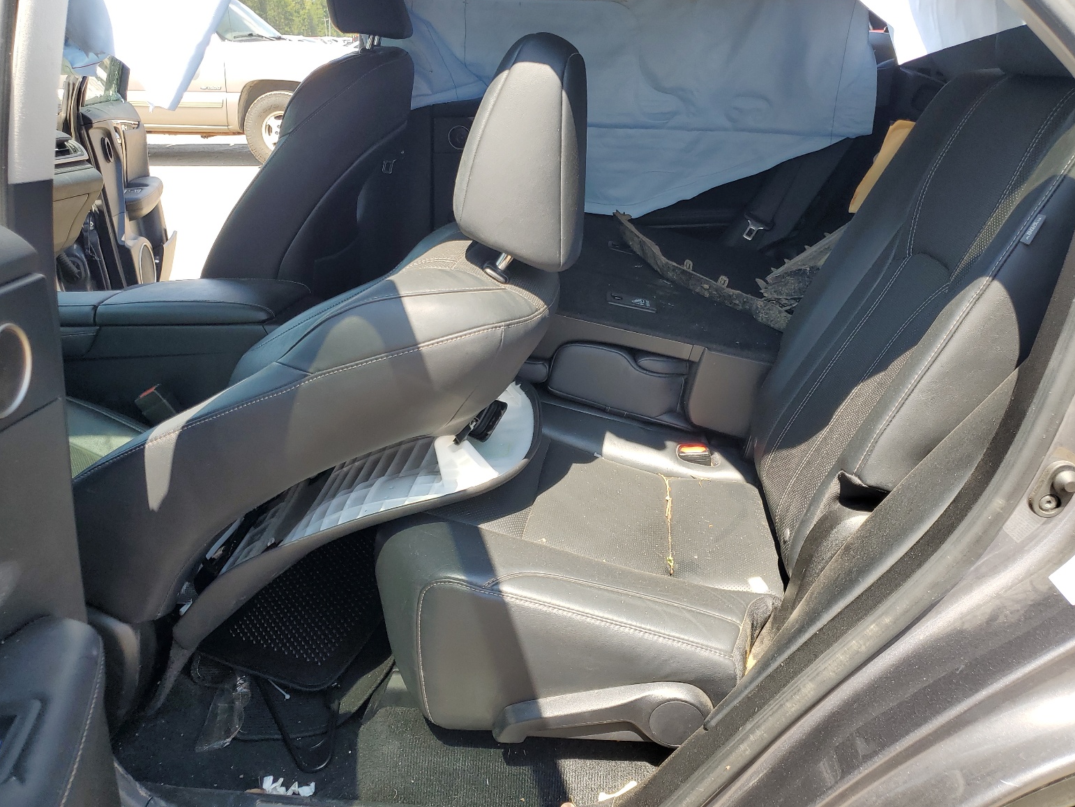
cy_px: 391
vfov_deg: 51.4
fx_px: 839
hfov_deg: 65.3
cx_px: 552
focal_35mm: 27
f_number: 1.5
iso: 50
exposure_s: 1/625
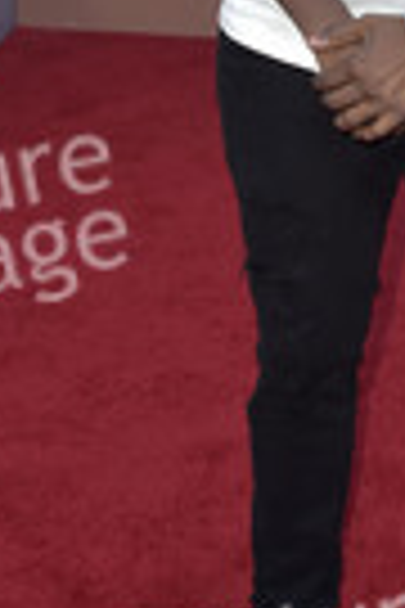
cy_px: 18
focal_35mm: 101
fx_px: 1704
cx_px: 389
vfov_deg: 19.7
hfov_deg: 13.4
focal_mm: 34
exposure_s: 1/250
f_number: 6.3
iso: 400
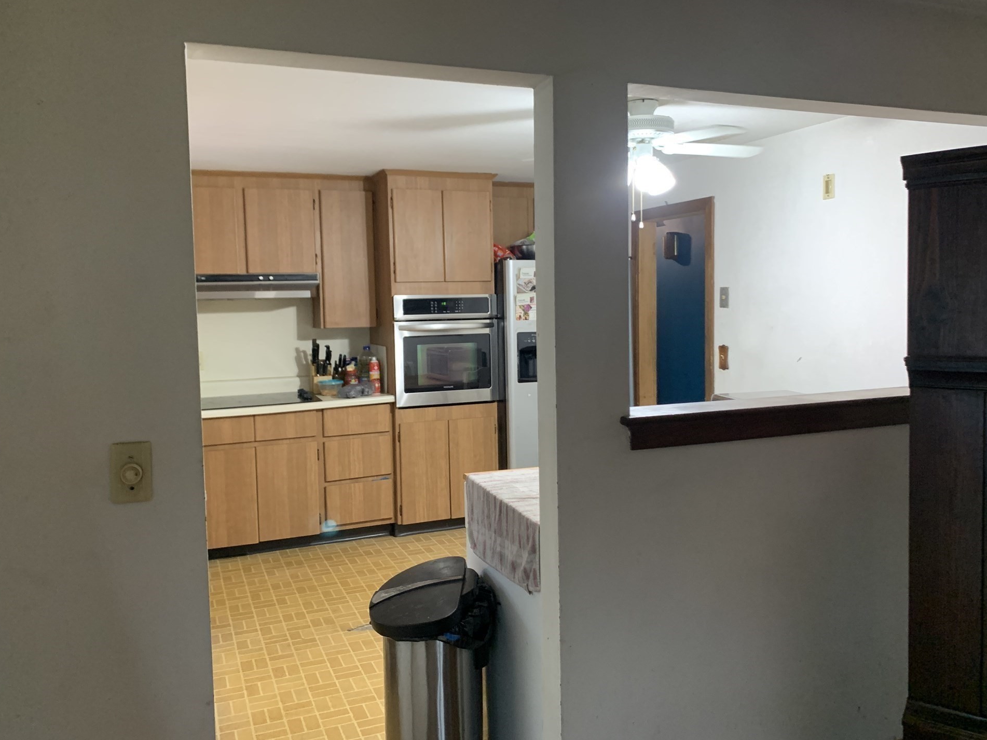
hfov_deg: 63.4
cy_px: 368
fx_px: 798
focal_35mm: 28
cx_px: 499
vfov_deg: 49.7
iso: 200
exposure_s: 1/60
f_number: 1.8
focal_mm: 4.25
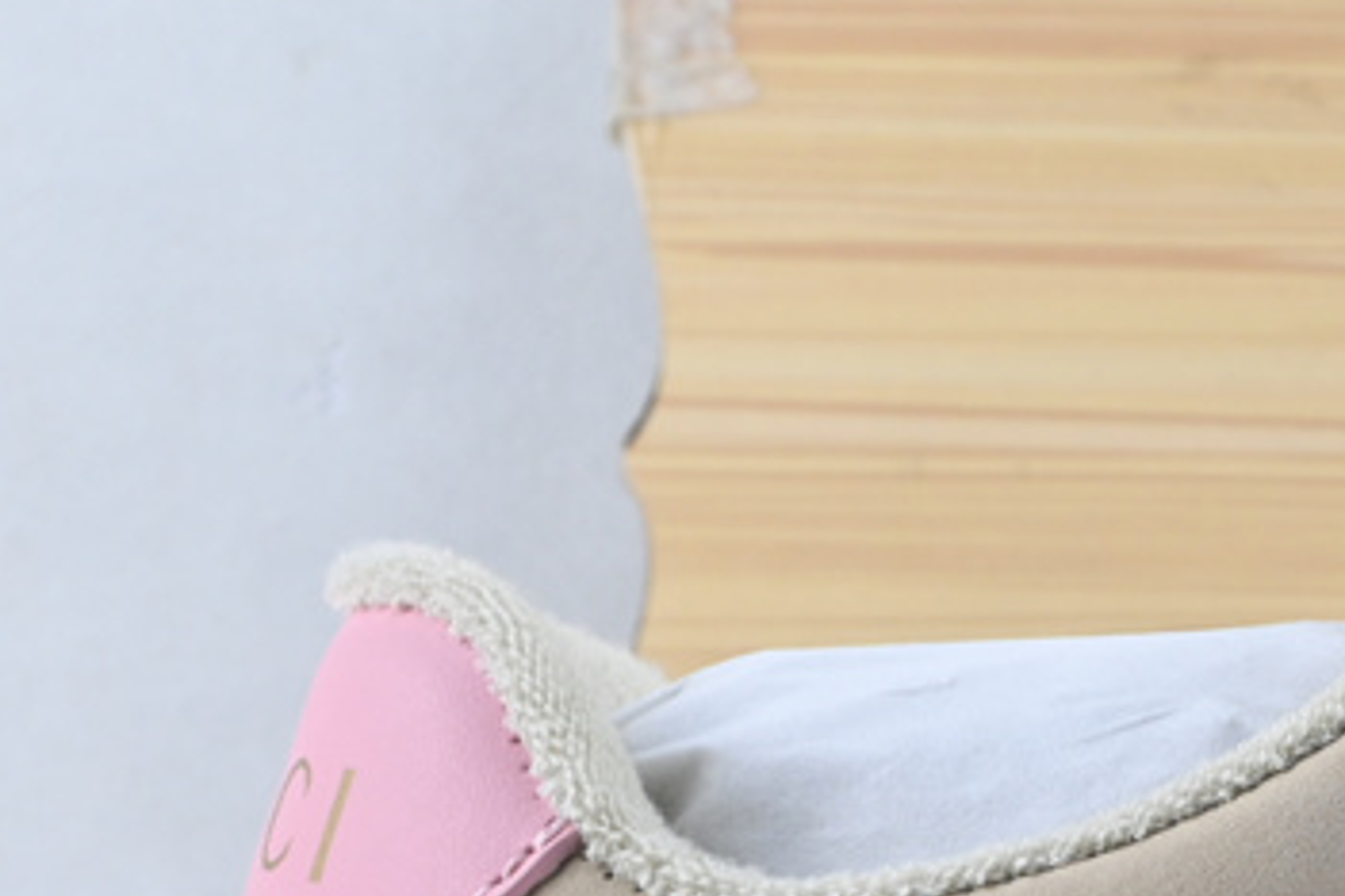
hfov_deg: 13.7
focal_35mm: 141
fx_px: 5262
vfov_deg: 9.6
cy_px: 1137
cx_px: 2000
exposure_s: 1/13
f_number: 10
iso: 100
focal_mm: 27.5
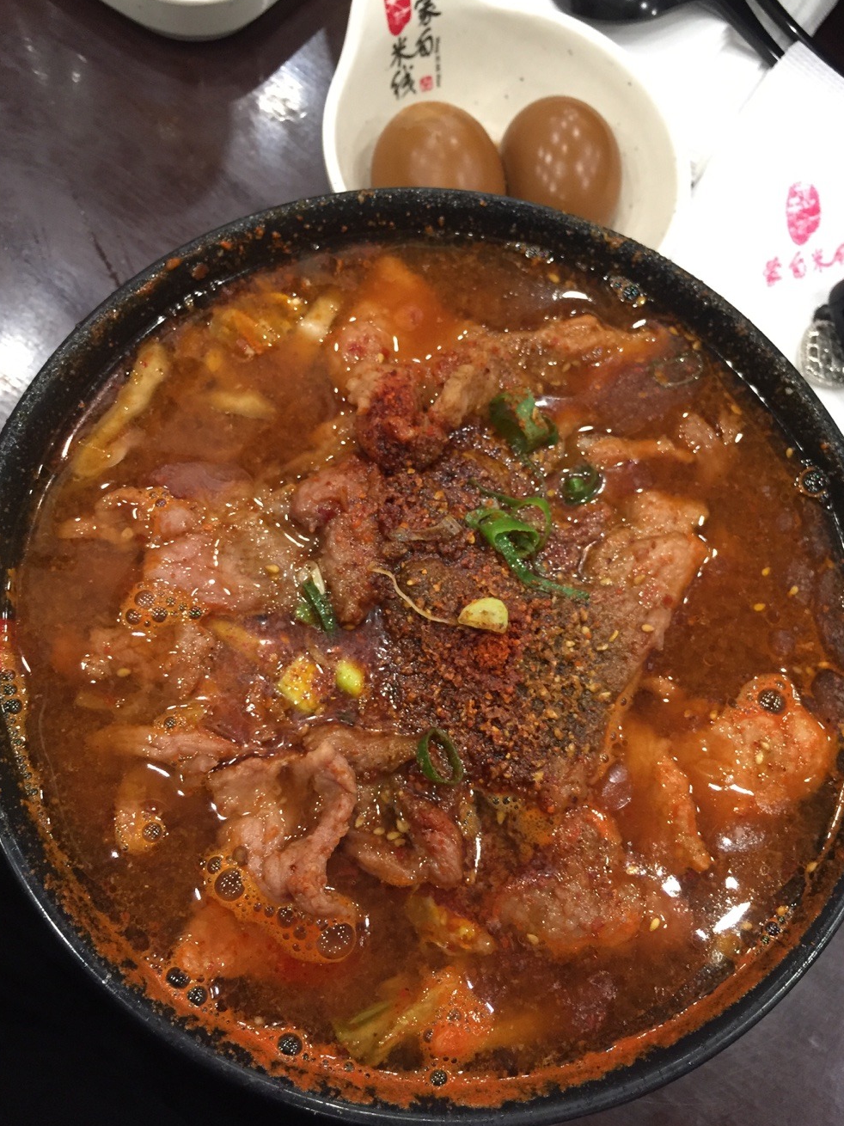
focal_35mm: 31
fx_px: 1008
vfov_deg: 58.4
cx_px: 443
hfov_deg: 45.4
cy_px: 577
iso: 200
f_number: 2.2
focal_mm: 4.15
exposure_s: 1/33
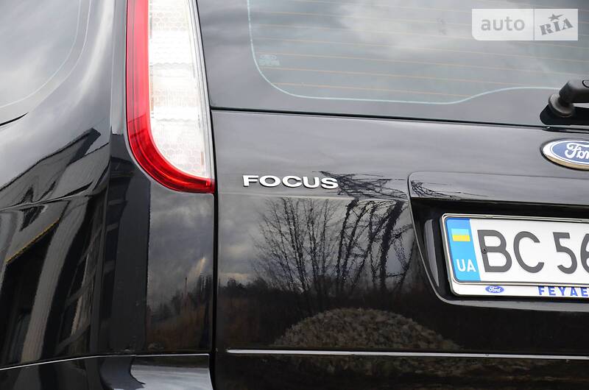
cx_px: 294
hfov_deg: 13.1
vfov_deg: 8.7
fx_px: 2572
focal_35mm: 158
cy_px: 195
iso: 400
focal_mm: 105
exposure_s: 1/30
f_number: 9
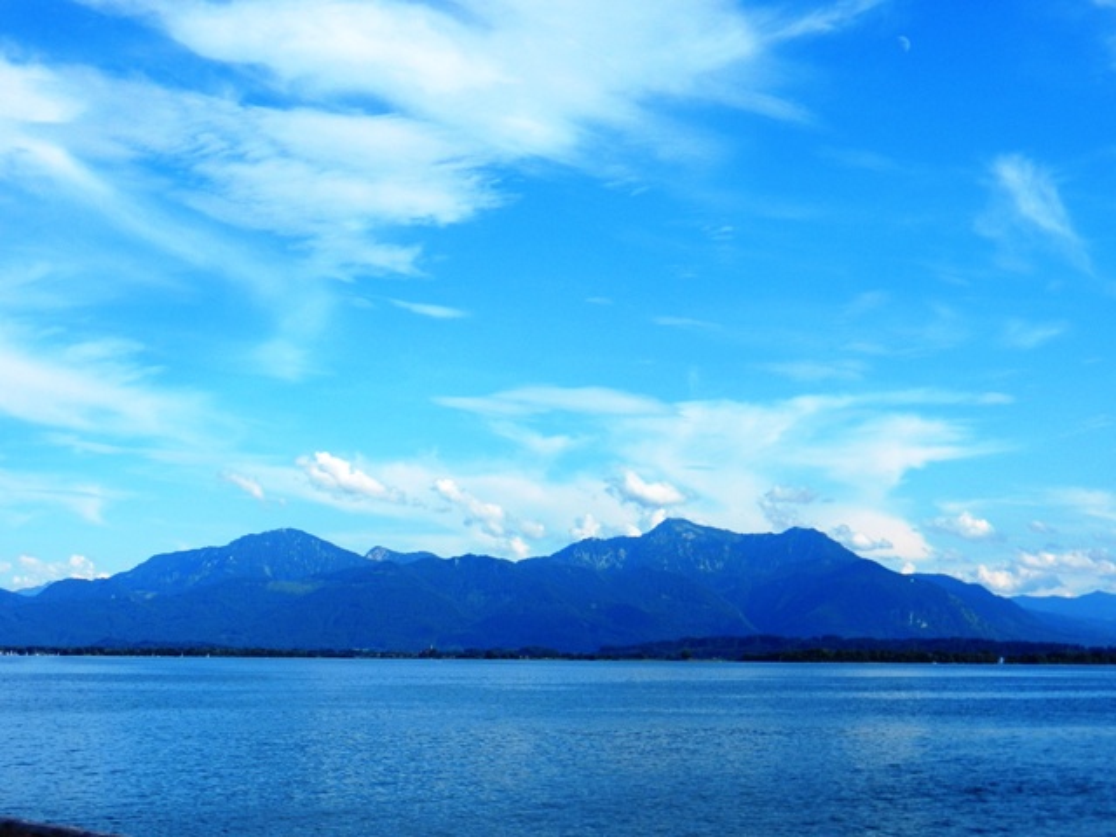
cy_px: 418
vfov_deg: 27.5
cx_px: 558
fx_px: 1709
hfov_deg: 36.2
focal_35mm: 53
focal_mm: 9.4
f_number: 4.4
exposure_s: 1/1000
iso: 160
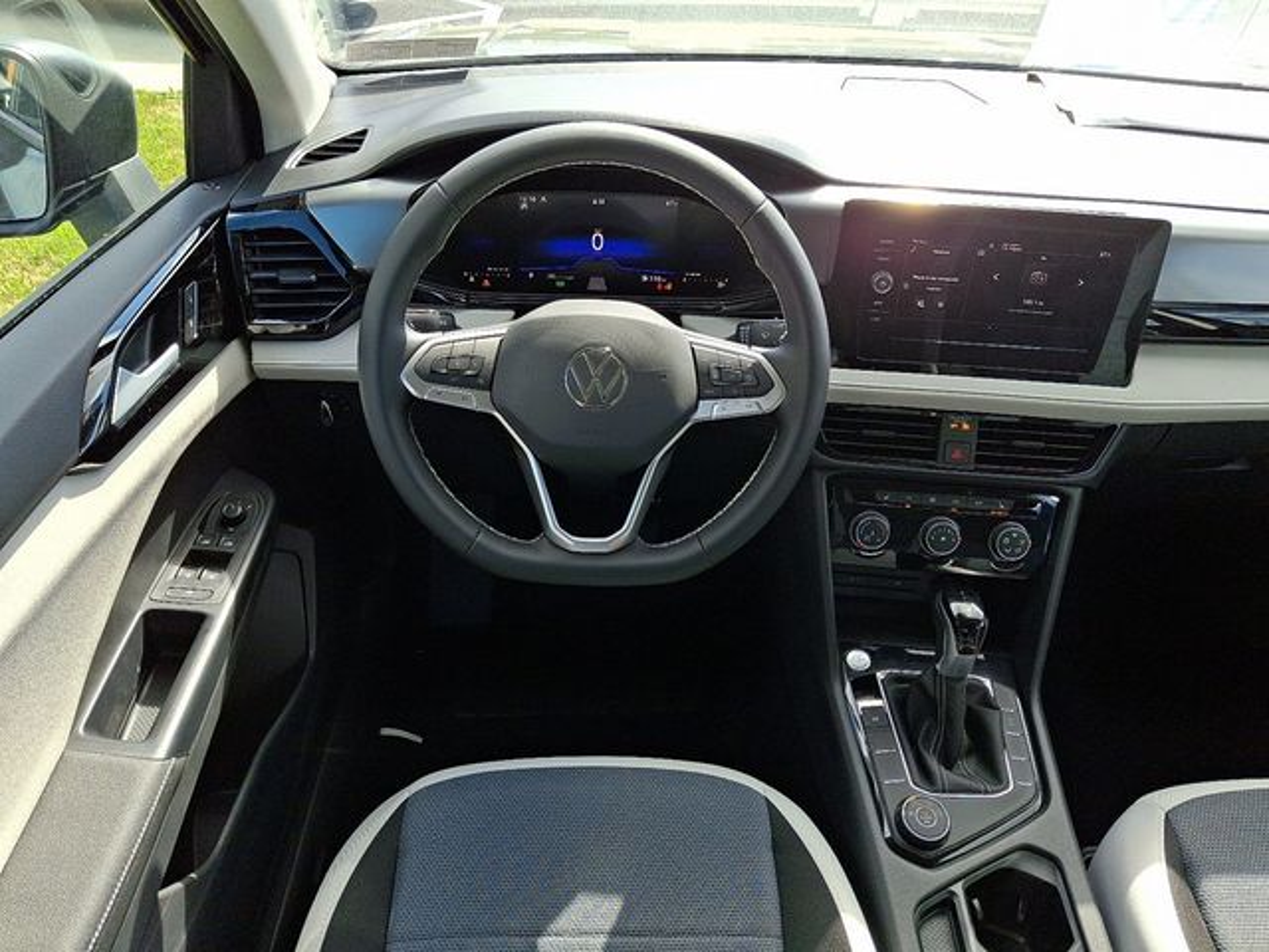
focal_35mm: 25
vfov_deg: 54.9
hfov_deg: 69.4
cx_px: 634
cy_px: 476
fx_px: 916
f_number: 1.8
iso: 25
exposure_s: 1/238
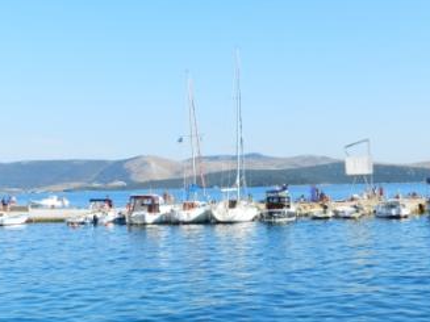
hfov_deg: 30.6
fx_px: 782
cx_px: 274
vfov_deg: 23.3
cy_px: 152
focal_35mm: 63
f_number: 4.2
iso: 160
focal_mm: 8.1
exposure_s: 1/1000
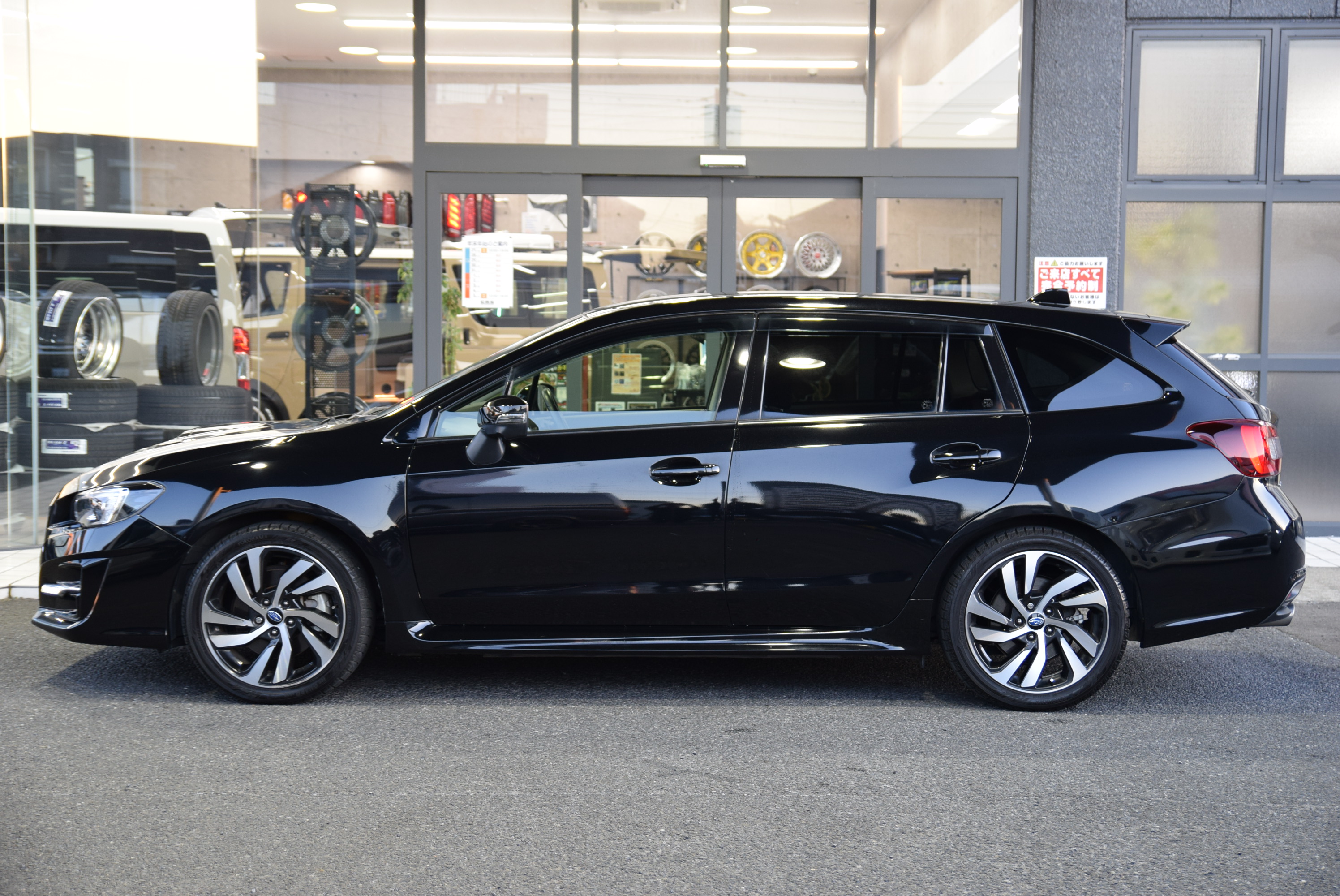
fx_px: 2011
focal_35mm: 54
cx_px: 670
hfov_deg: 36.8
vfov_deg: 25.1
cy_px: 448
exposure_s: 1/80
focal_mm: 36
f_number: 4.5
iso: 400
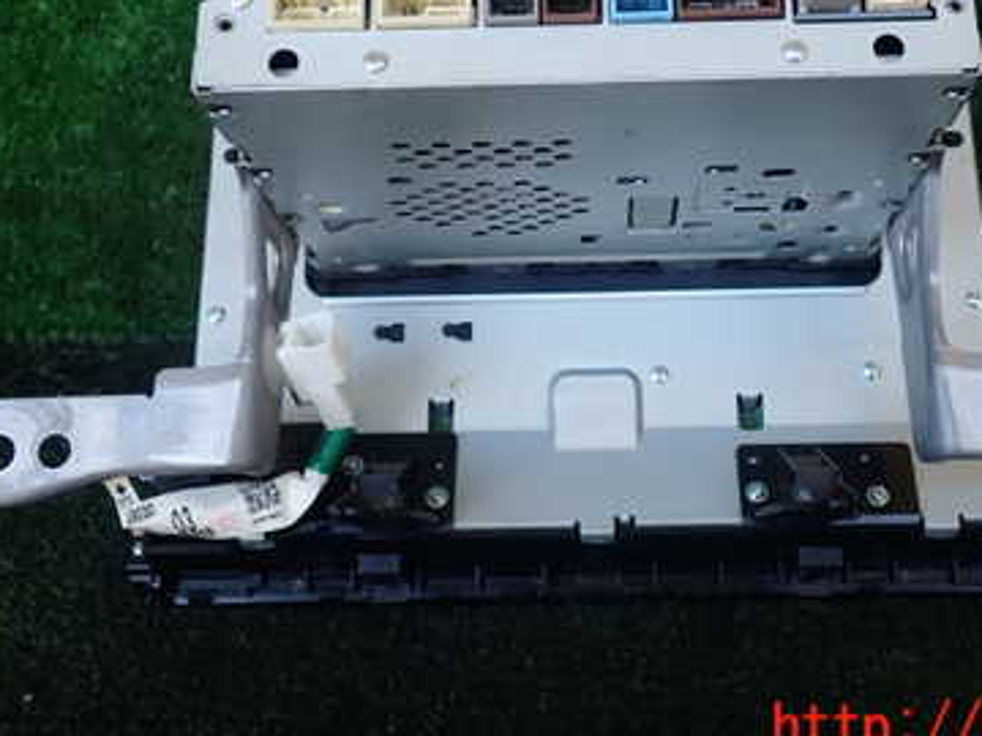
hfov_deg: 38.1
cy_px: 150
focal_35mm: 50
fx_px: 1418
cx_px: 570
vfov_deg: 28.5
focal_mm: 5.4
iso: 125
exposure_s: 1/60
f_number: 2.3
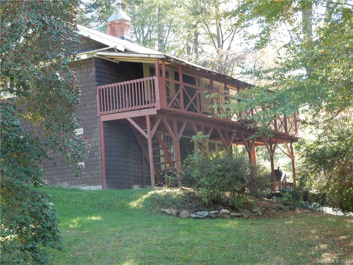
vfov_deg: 17.6
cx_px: 176
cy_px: 132
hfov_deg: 23.3
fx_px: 857
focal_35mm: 84
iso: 160
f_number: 5
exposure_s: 1/30
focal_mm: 14.9
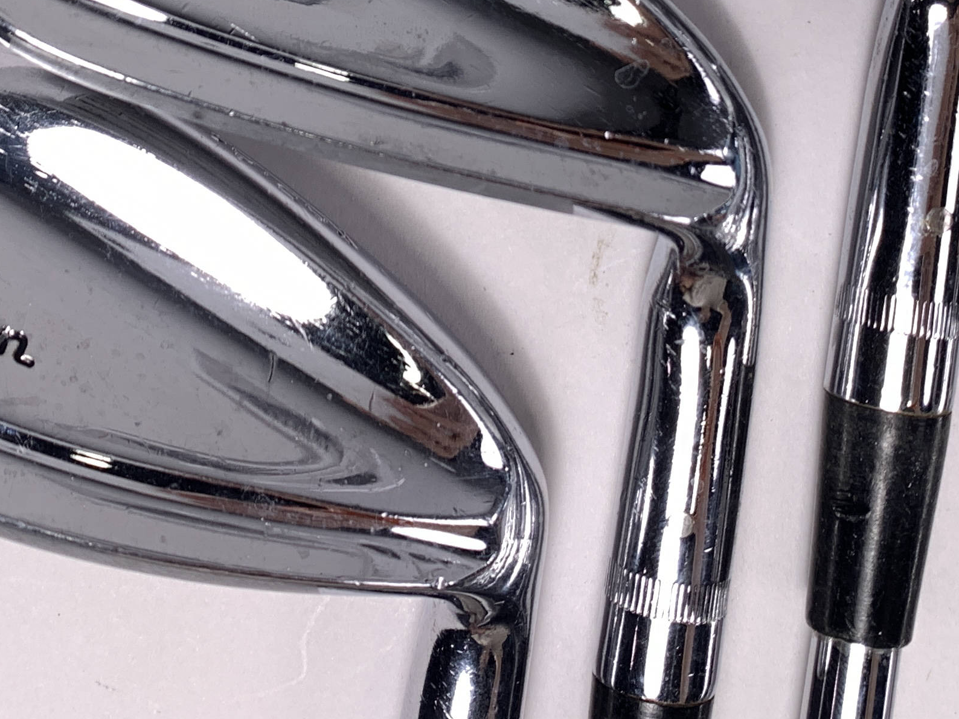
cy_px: -139
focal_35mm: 66
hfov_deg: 29.3
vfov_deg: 20.8
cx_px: 403
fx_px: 1828
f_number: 1.8
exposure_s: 1/178
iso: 25
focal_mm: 4.25
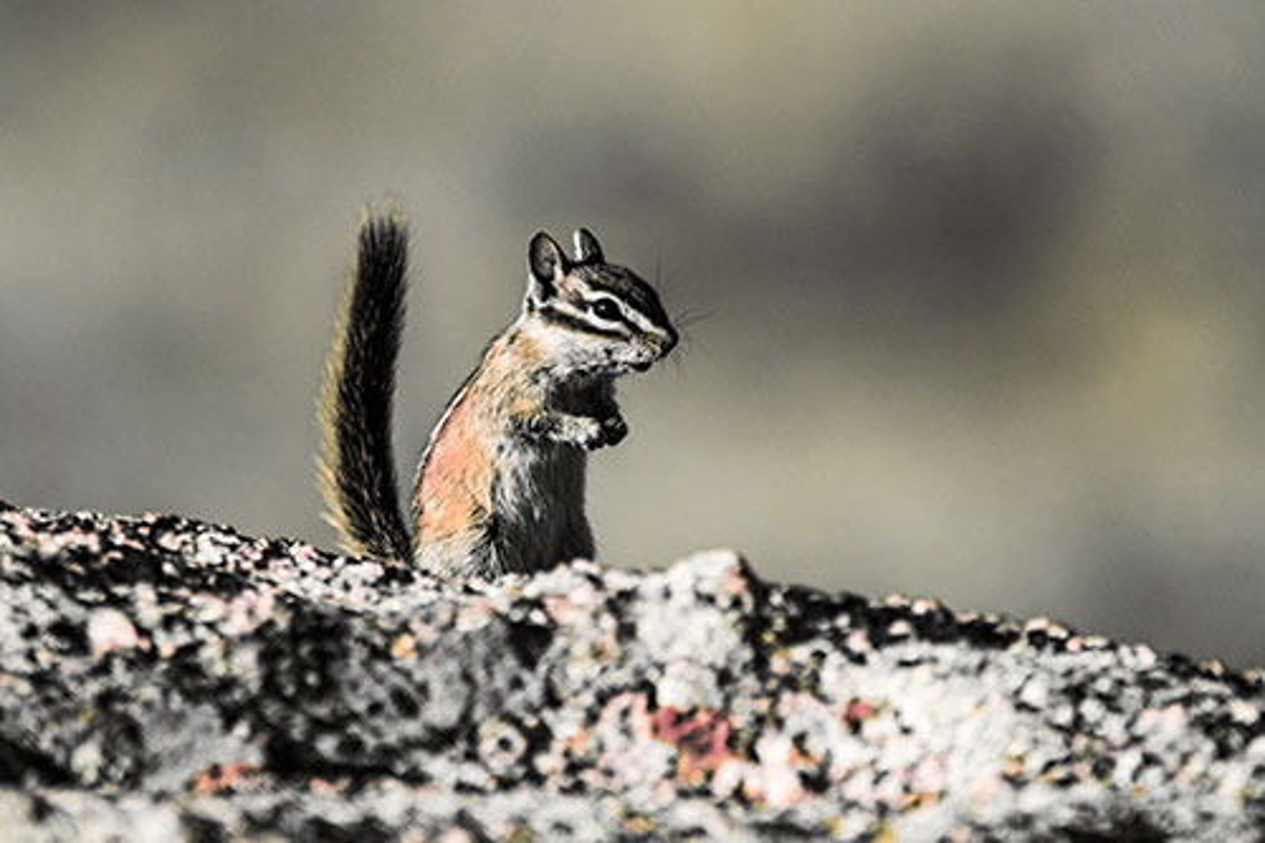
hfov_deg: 1.7
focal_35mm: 1200
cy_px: 422
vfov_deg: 1.1
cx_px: 632
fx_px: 42150
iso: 1600
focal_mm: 1200
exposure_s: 1/1250
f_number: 13
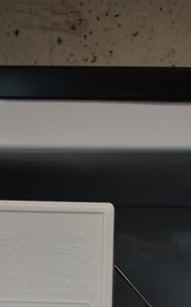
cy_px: 425
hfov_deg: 15.3
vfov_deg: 21.5
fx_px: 709
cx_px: 125
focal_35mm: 85
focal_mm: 20
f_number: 3.8
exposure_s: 1/30
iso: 180
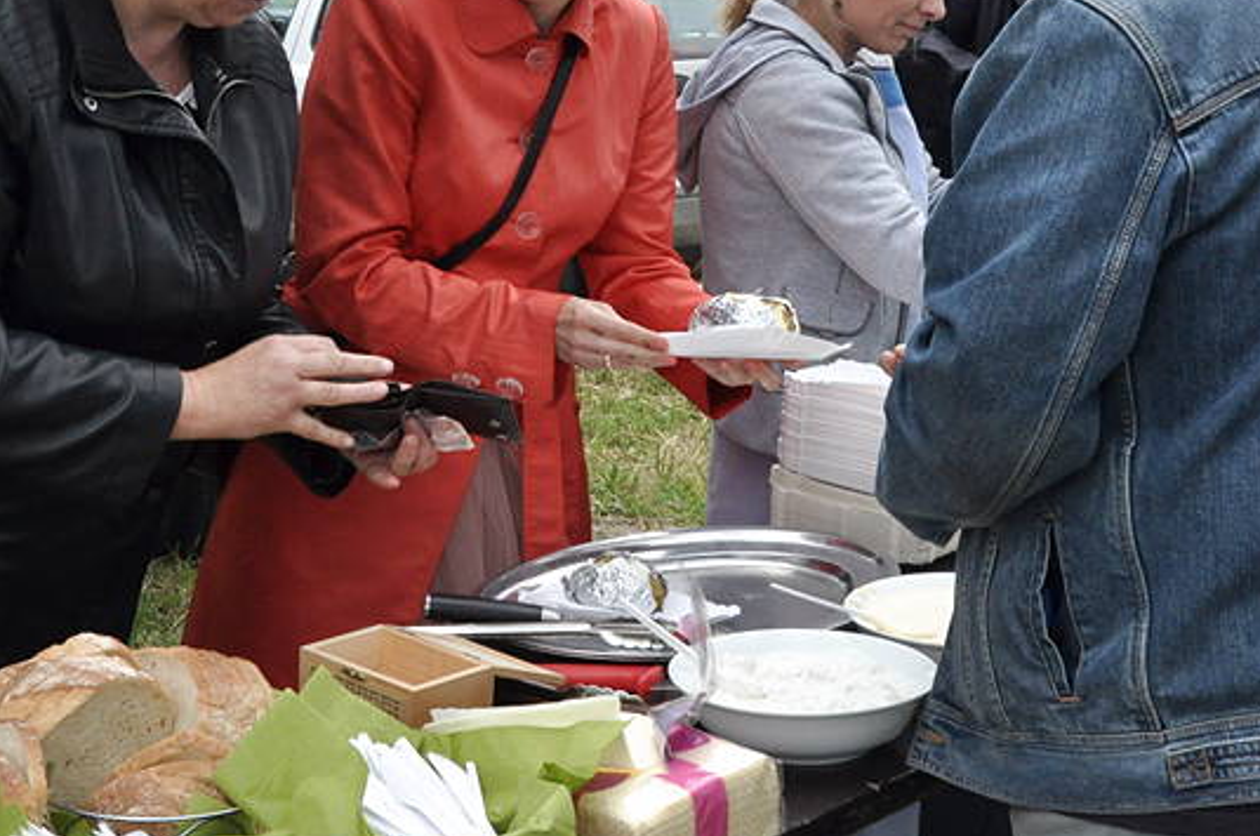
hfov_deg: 32.4
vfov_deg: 21.8
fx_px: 2167
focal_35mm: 62
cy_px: 274
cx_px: 652
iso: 1250
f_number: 16
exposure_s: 1/160
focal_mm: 26
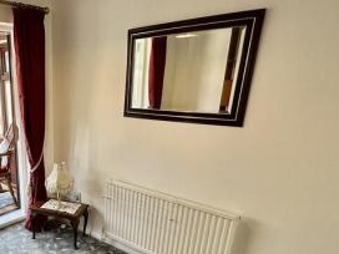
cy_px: 192
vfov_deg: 45.1
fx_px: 294
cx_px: 60
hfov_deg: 55.1
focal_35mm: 30
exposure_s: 1/100
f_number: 2.2
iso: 200
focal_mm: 2.22
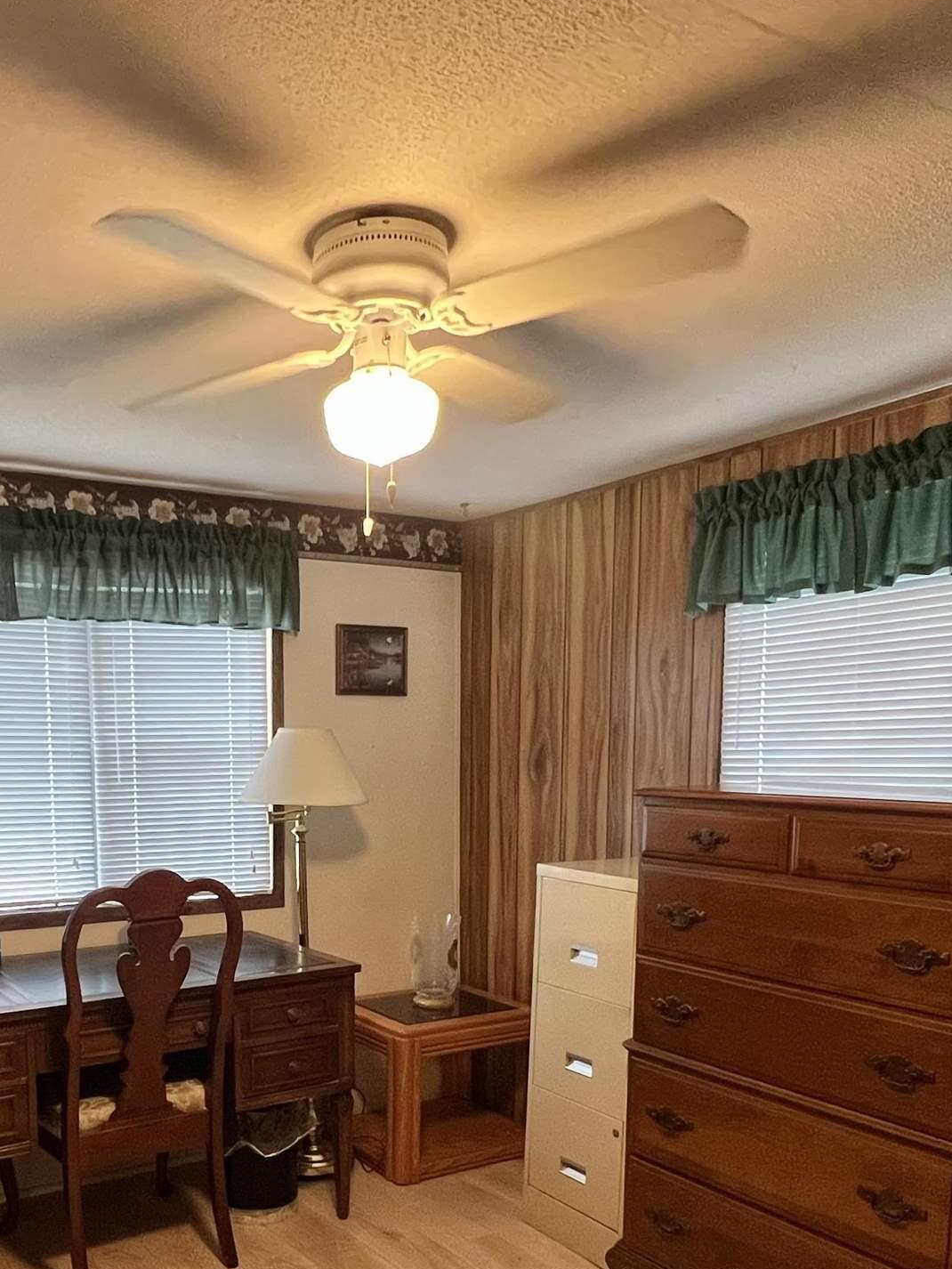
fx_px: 1026
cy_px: 877
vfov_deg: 61.4
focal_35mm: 28
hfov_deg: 48.7
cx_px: 299
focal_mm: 1.57
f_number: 1.8
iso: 320
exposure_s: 1/60
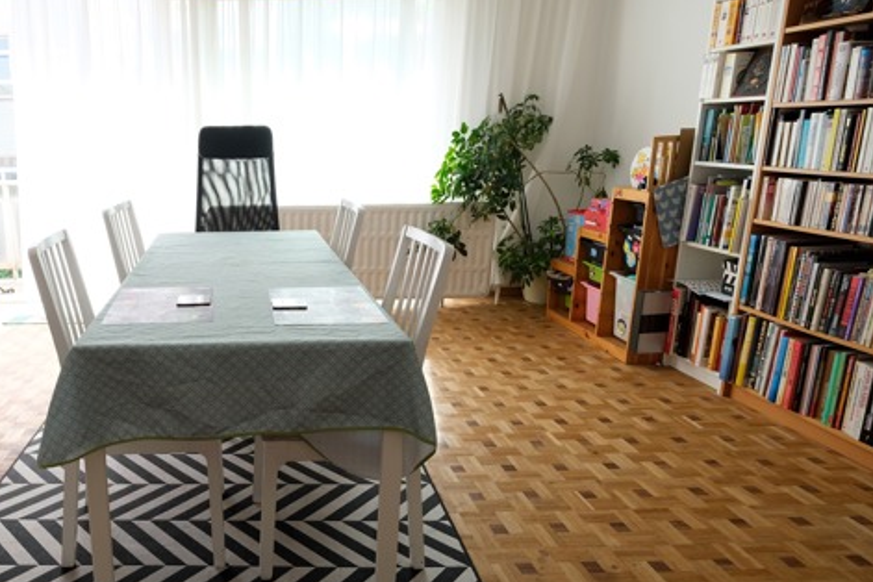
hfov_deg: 65.9
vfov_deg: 49.5
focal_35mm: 26
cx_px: 239
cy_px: 308
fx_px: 630
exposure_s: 1/90
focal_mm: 11
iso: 320
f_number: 4.5
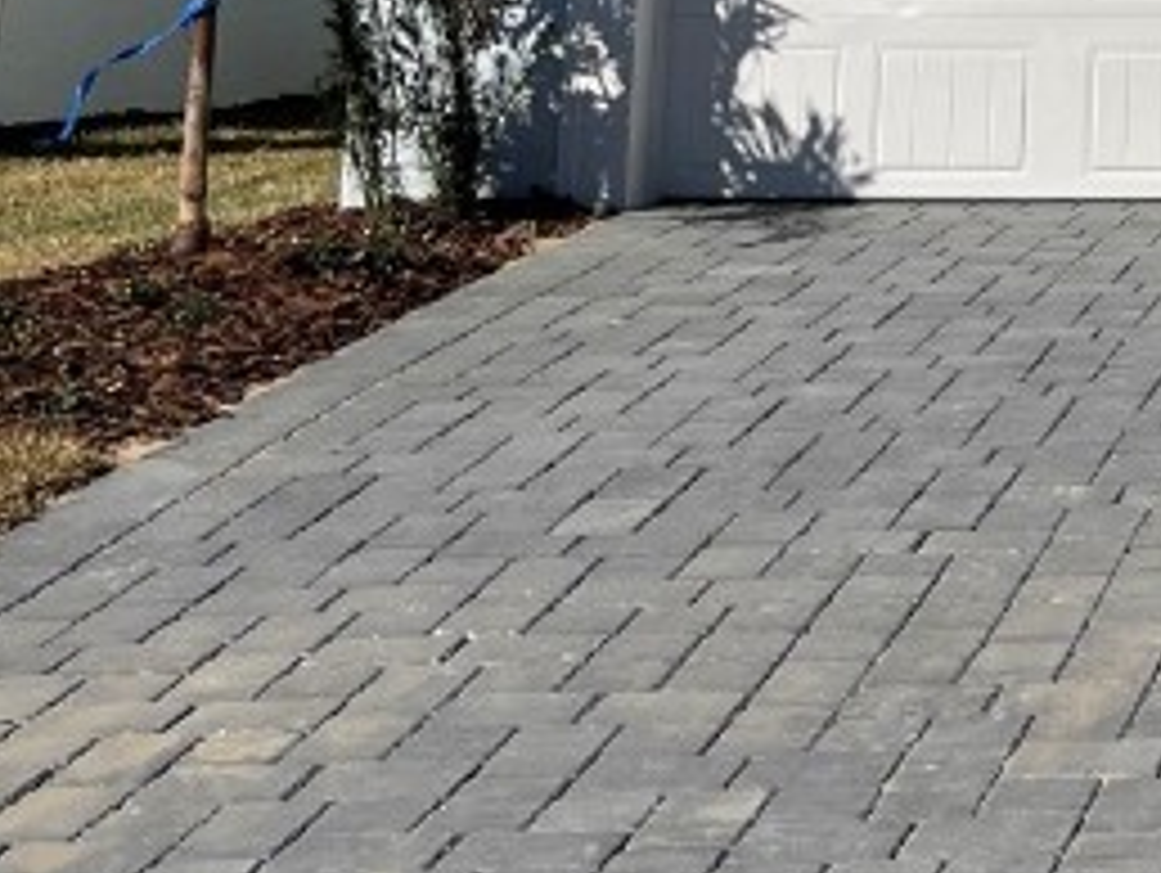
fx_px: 3458
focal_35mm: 103
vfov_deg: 13.3
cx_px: 1791
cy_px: -576
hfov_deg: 17.1
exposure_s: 1/10989
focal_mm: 5.1
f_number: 1.6
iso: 32
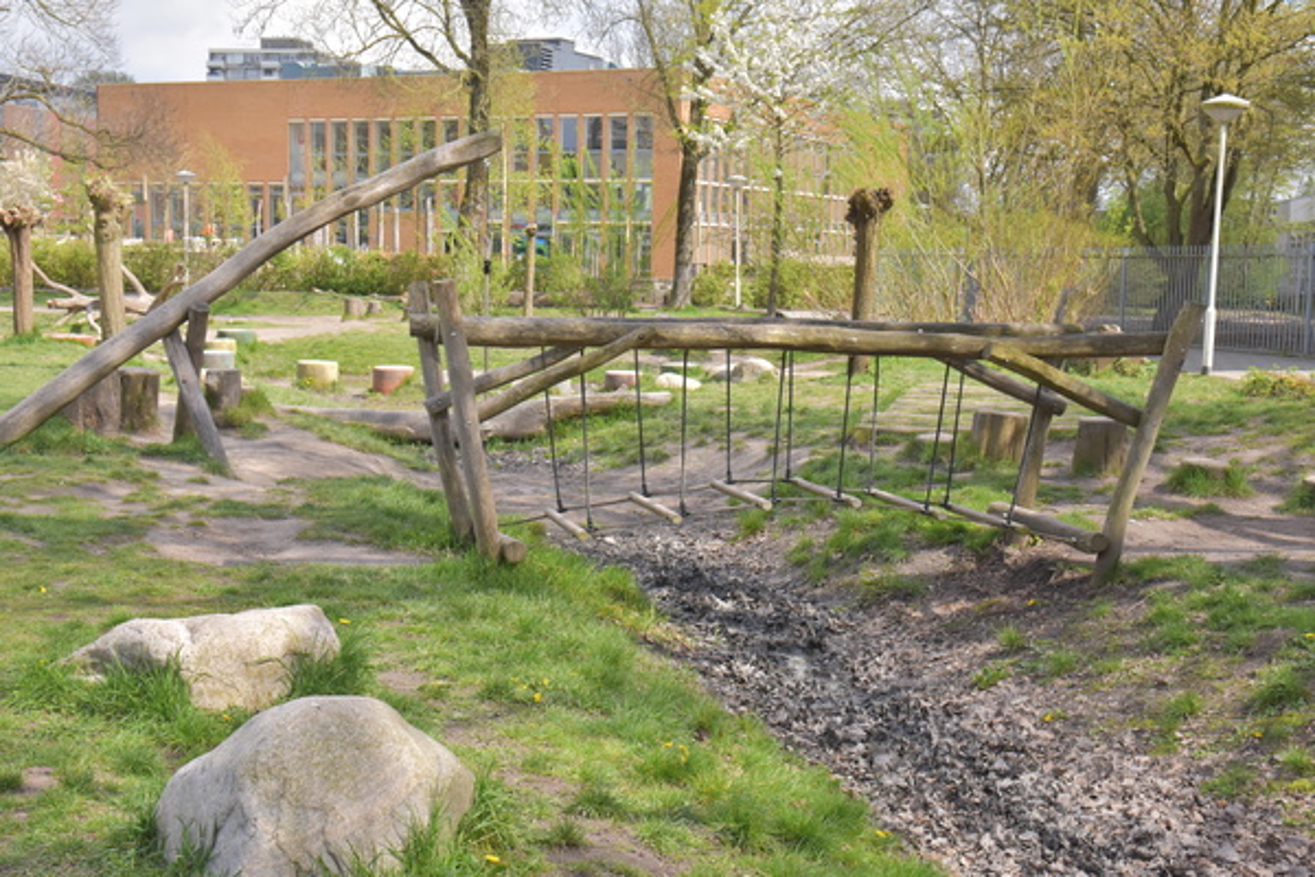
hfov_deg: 41.1
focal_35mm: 48
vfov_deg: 28.1
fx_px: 1753
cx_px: 658
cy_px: 438
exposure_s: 1/1600
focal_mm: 32
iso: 1000
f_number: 7.1
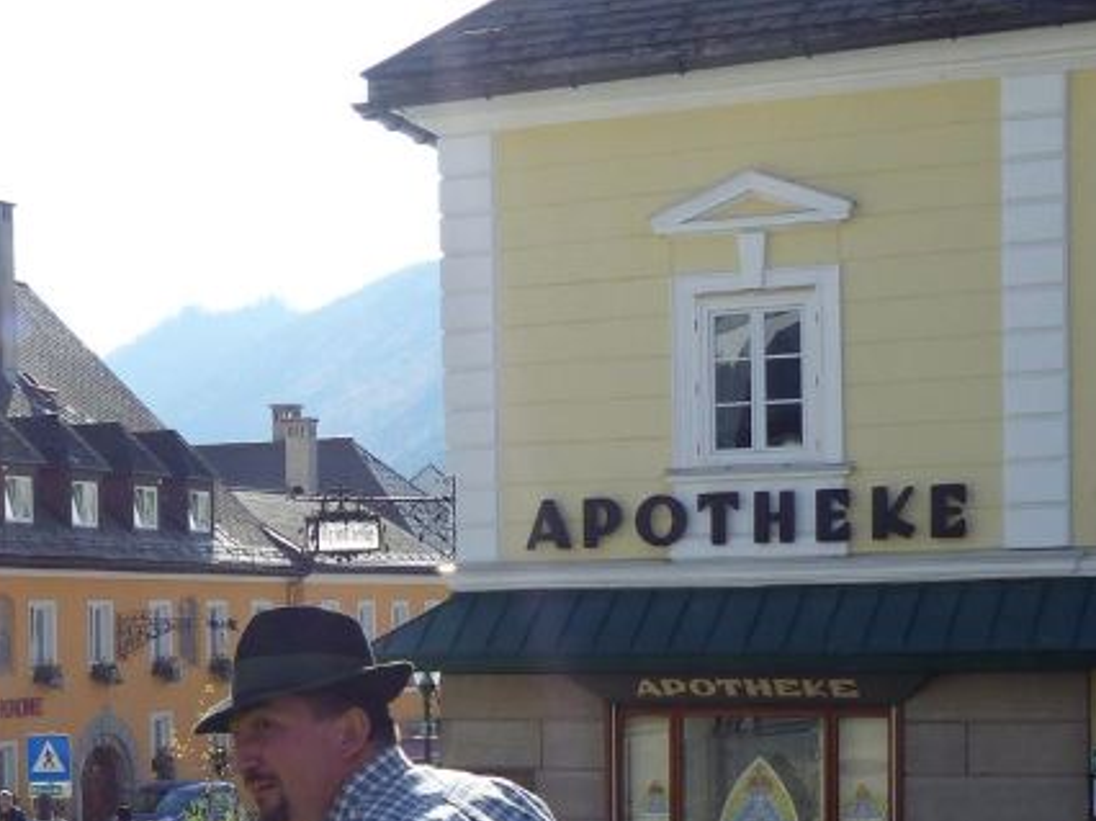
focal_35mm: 89
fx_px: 2816
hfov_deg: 21.1
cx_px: -49
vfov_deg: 16.3
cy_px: 780
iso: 100
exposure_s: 1/640
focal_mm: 6.6
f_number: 4
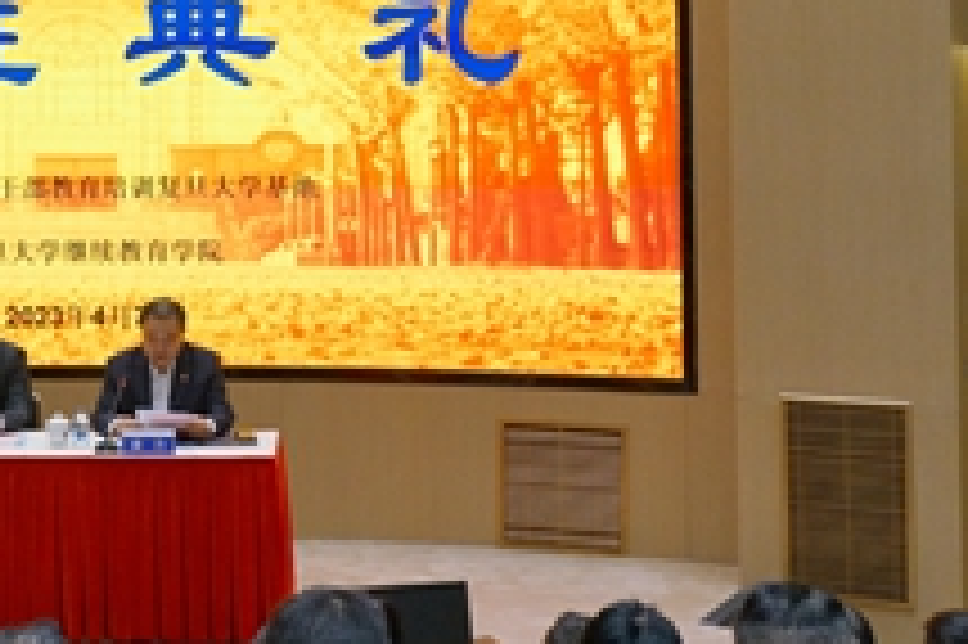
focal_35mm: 81
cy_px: 9
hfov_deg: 24.4
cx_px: 108
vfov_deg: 16.5
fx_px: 2176
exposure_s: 1/250
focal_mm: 29
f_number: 5.6
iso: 2500
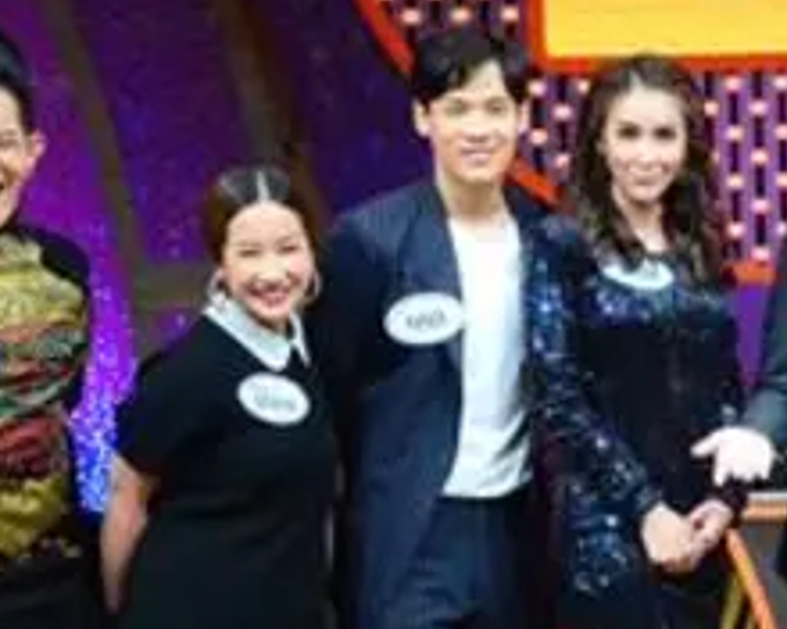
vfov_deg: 13.4
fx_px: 2671
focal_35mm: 115
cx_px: 798
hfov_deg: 16.4
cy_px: 365
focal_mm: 23
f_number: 5.6
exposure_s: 1/500
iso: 6400
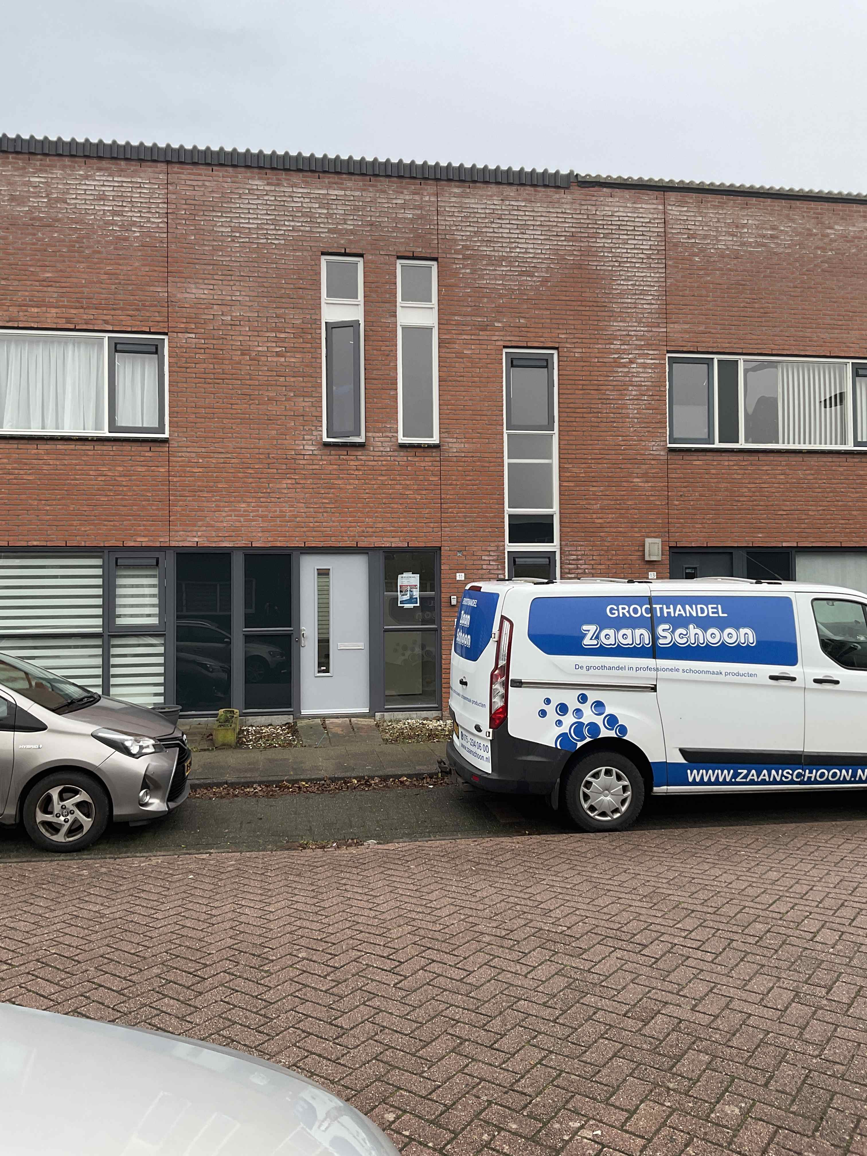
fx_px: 968
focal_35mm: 29
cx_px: 434
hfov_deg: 48.2
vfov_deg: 61.7
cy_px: 578
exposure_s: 1/100
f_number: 1.8
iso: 25
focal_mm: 3
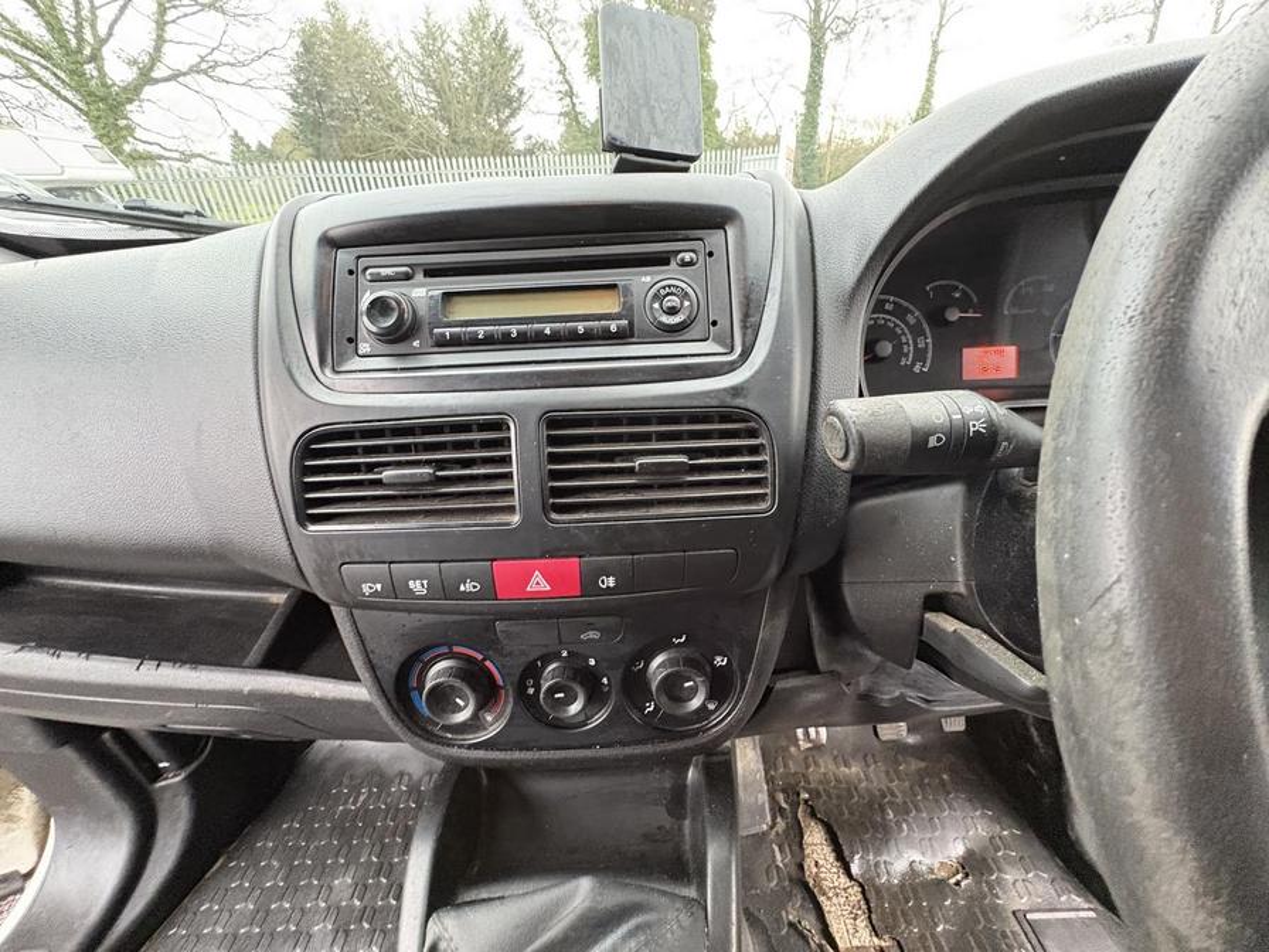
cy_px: 476
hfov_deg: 102.1
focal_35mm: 14
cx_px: 634
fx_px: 513
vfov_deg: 85.7
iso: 800
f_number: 2.2
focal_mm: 2.22
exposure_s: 1/56
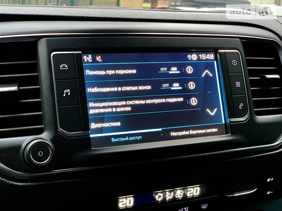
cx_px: 141
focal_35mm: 52
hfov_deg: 36.8
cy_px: 106
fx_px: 424
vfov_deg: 28.0
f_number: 2.4
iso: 400
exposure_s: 1/33
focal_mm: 6
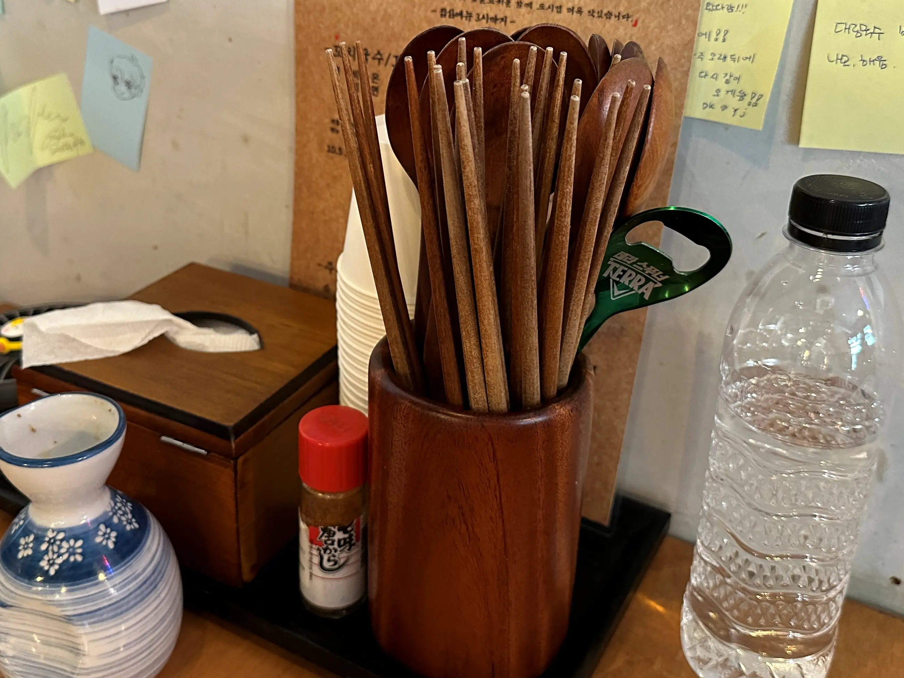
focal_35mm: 37
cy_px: 292
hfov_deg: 50.1
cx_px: 411
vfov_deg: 38.6
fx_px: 966
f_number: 1.78
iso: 400
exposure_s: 1/60
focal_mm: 6.86
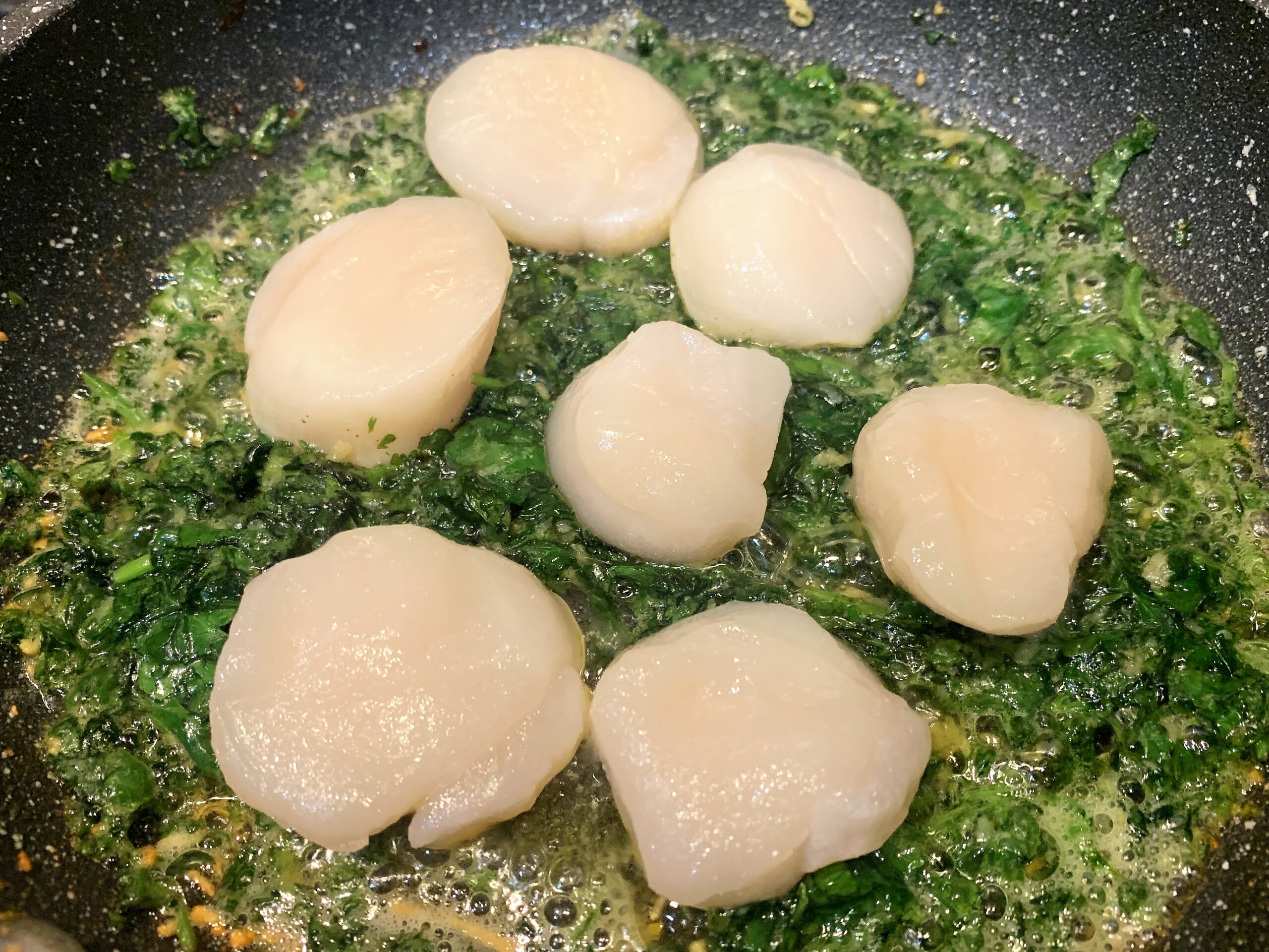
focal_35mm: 26
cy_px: 476
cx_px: 634
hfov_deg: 67.3
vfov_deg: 53.1
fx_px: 953
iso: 250
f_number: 1.8
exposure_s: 1/50
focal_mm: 4.25
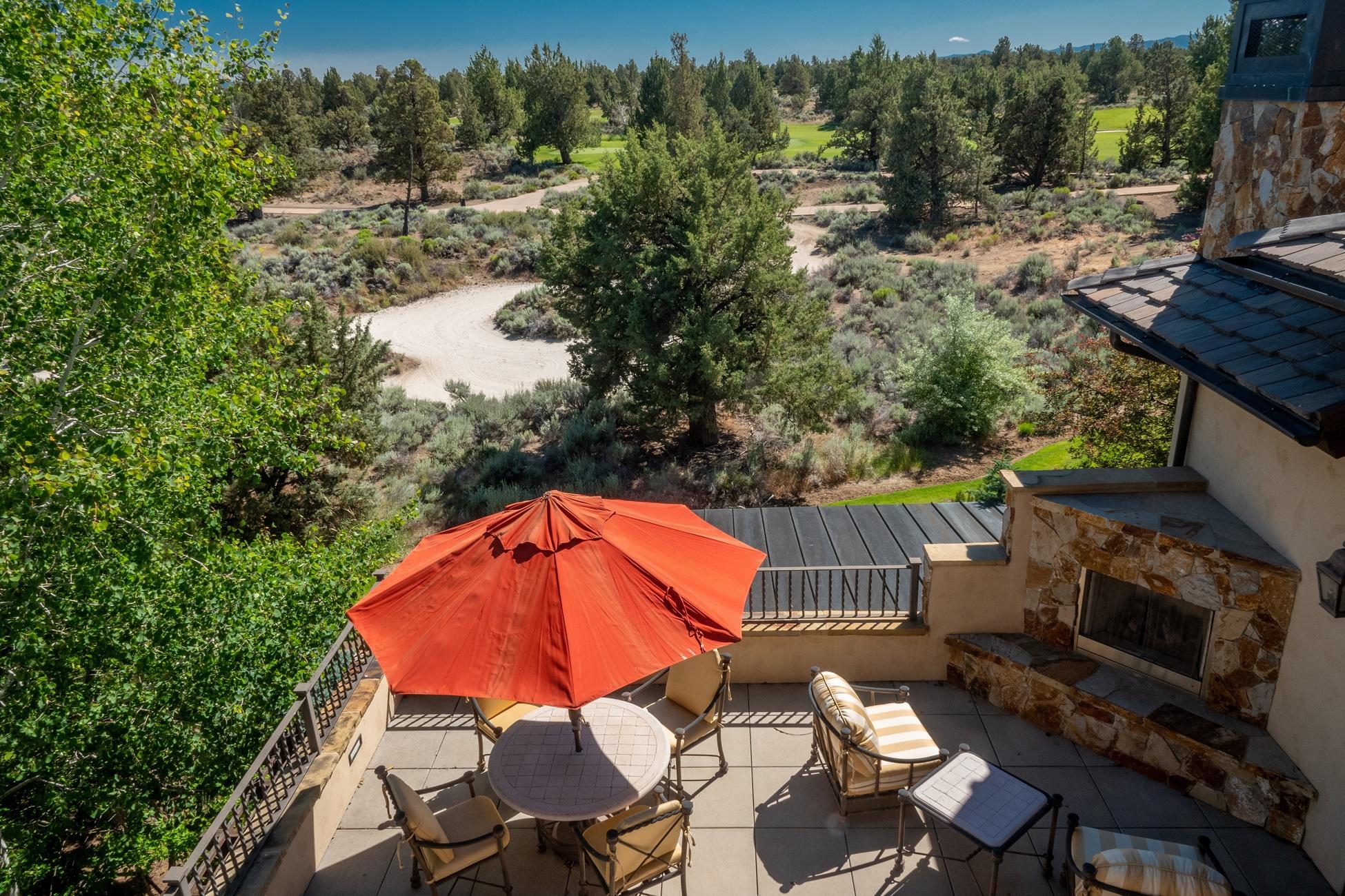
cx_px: 672
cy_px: 448
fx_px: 897
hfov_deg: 73.7
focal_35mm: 24
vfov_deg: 53.1
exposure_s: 1/80
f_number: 10
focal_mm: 8.8
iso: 250
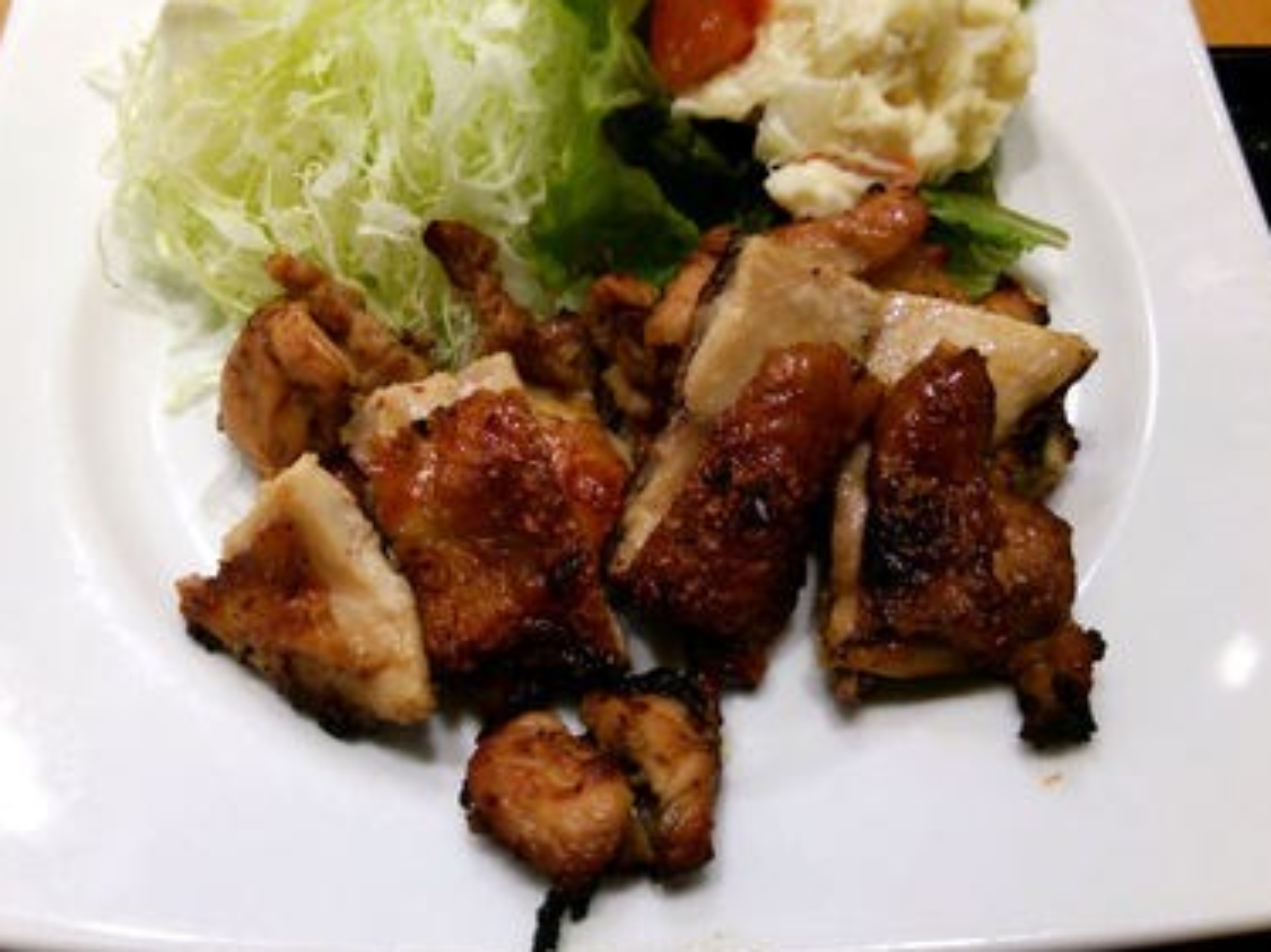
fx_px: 1175
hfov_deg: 56.8
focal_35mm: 32
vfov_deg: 44.1
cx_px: 617
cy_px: 471
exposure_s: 1/59
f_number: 1.94
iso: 64
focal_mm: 4.06
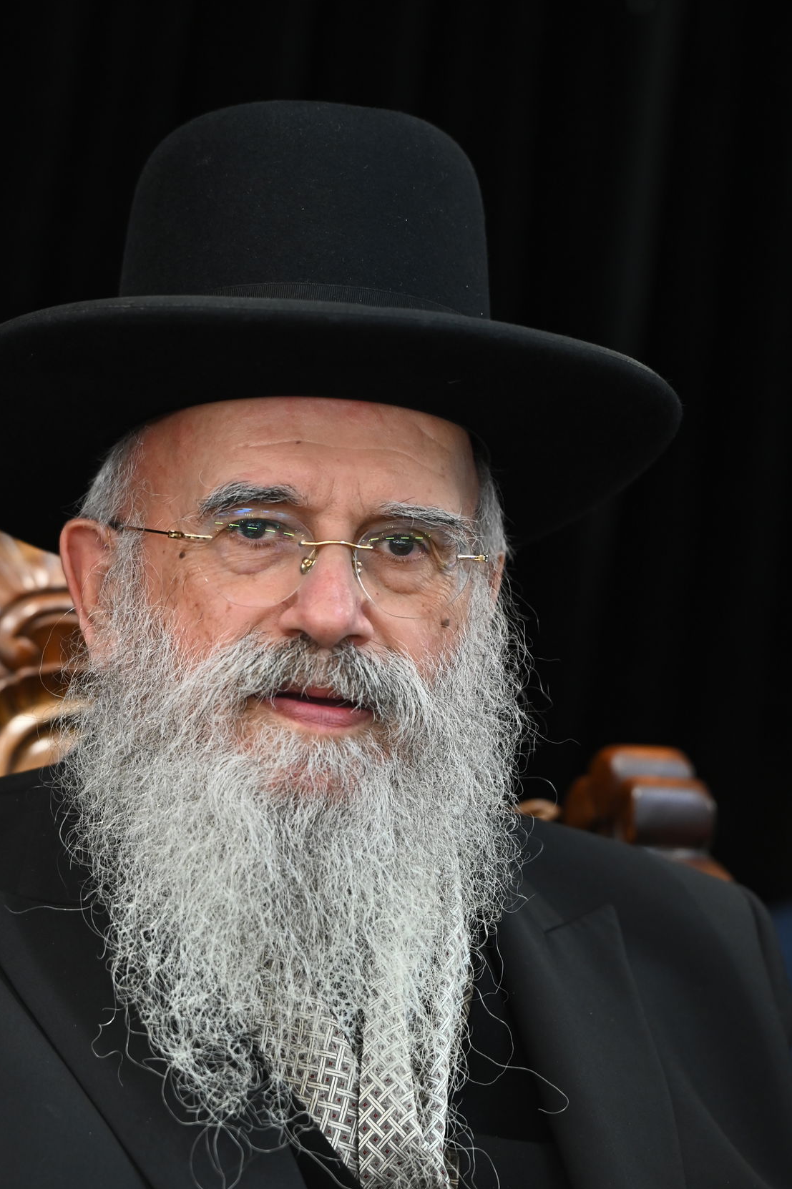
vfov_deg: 8.8
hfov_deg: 5.9
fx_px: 7729
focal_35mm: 234
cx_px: 292
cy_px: 661
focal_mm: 185
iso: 1600
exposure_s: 1/160
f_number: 5
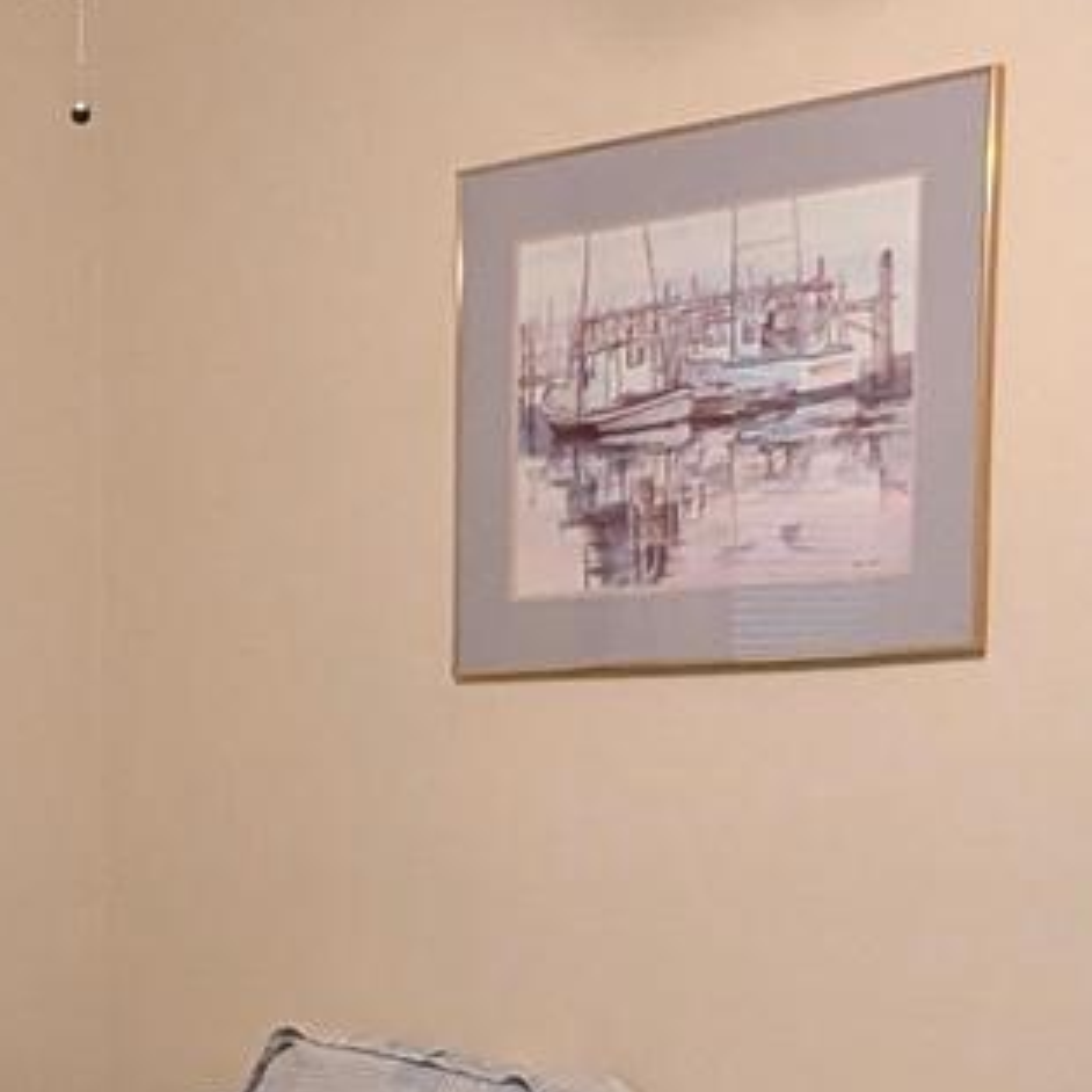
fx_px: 3284
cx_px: 3
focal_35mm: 92
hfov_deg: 18.4
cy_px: 1325
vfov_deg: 17.9
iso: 490
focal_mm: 2.35
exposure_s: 1/40
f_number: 2.2
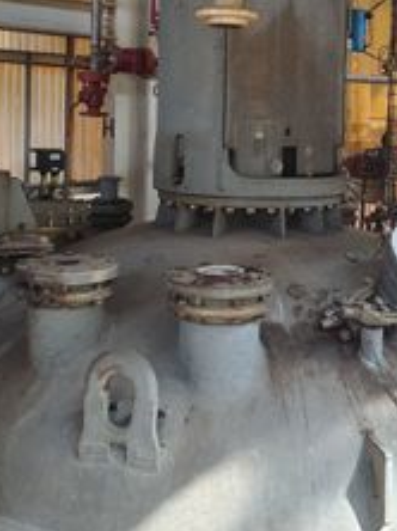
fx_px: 766
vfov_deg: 37.2
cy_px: 126
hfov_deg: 28.9
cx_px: 251
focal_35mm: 50
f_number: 2.4
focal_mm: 4.3
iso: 125
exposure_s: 1/50
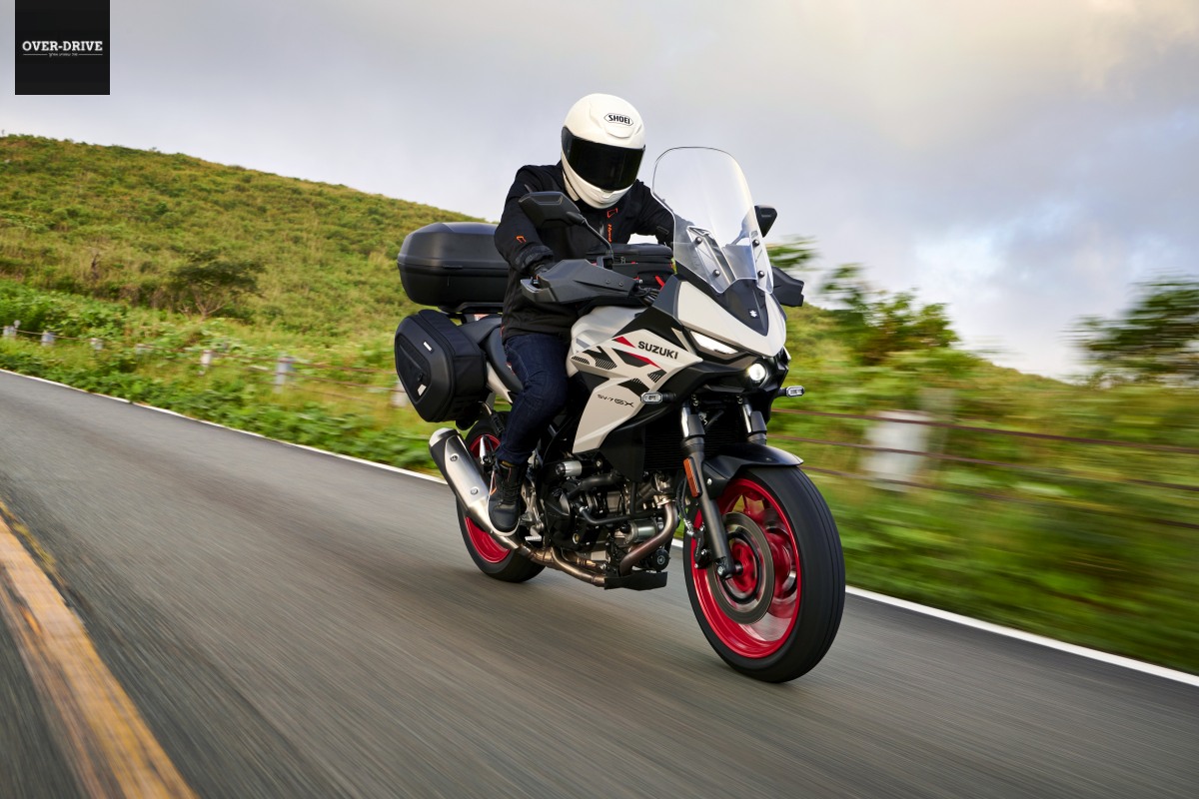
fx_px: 1266
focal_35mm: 38
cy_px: 400
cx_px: 600
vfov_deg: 35.1
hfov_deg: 50.7
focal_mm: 38
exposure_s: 1/60
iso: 500
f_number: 11
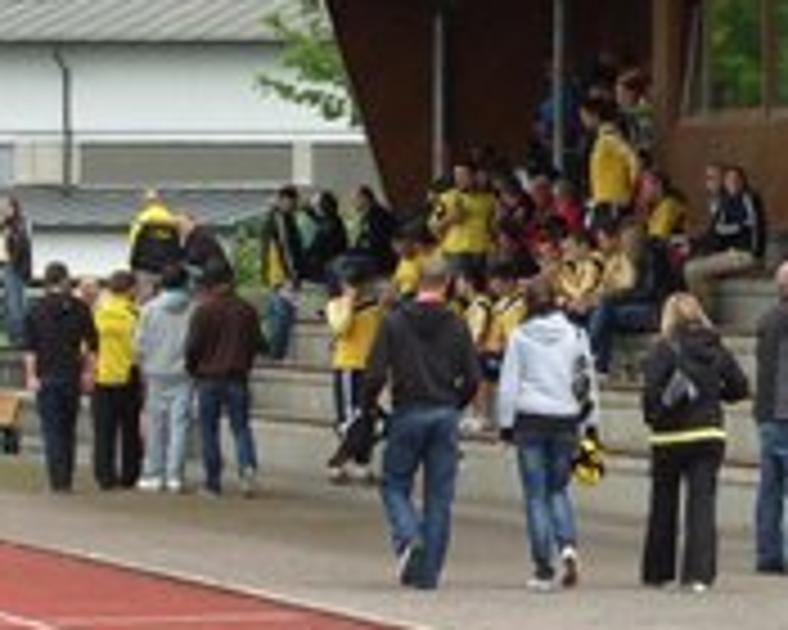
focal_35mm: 285
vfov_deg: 5.4
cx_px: 869
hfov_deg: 6.8
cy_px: 36
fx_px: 6647
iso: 80
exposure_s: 1/250
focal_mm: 18.9
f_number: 4.8
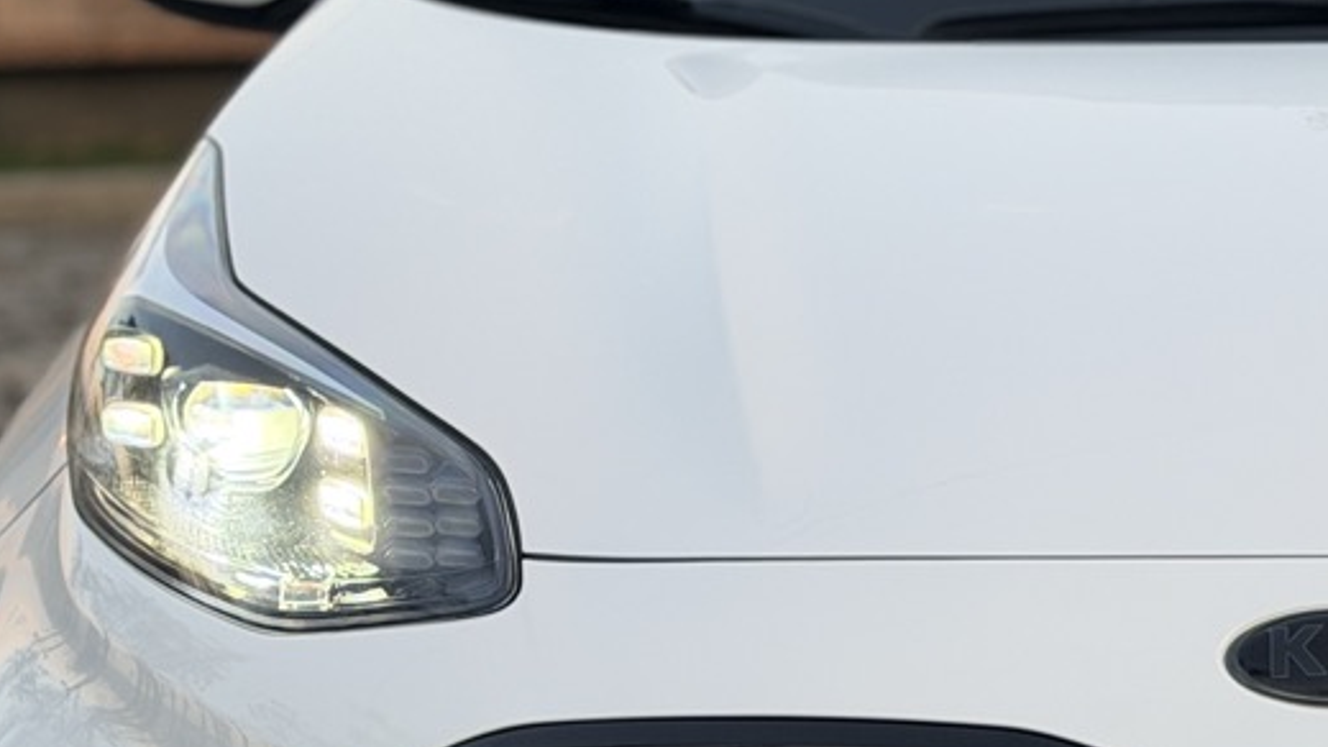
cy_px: 622
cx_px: 1295
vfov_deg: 9.4
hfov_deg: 16.3
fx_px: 4543
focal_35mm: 129
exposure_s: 1/263
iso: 64
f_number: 1.78
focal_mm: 6.76
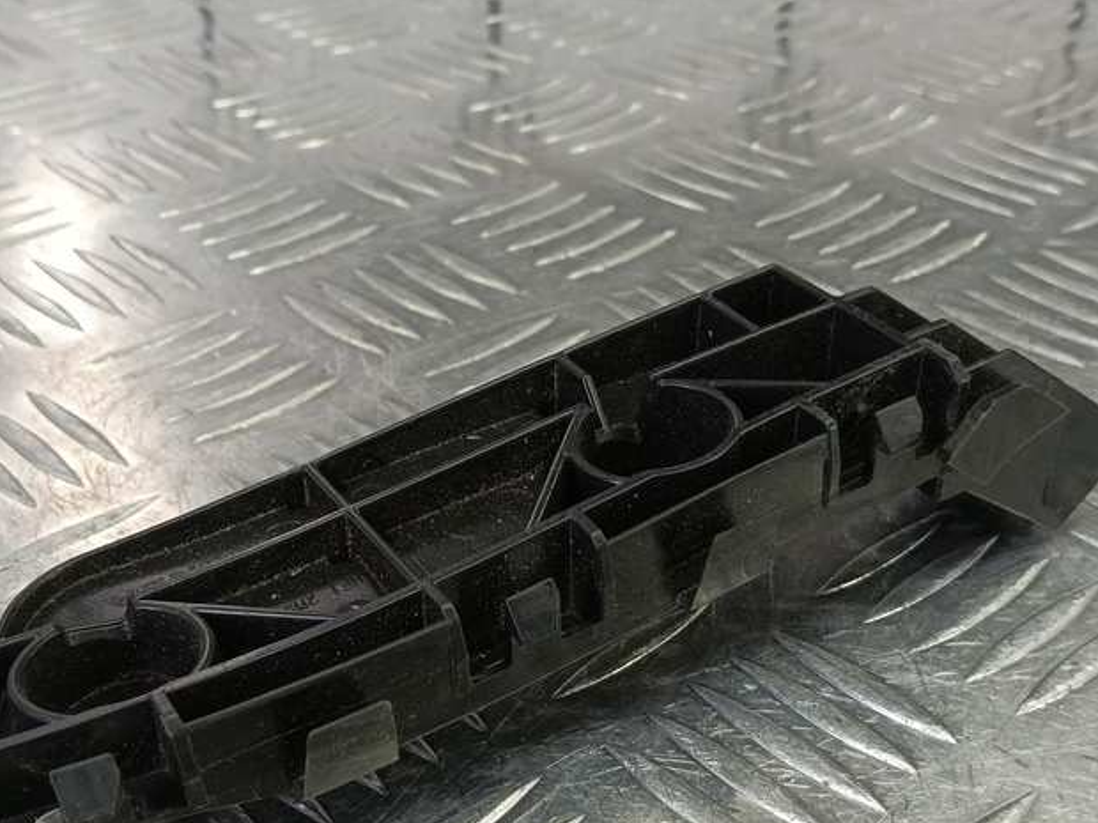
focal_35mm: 38
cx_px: 505
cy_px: 559
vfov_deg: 37.3
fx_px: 1205
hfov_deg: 48.9
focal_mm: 4.11
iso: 136
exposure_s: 1/50
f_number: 1.6
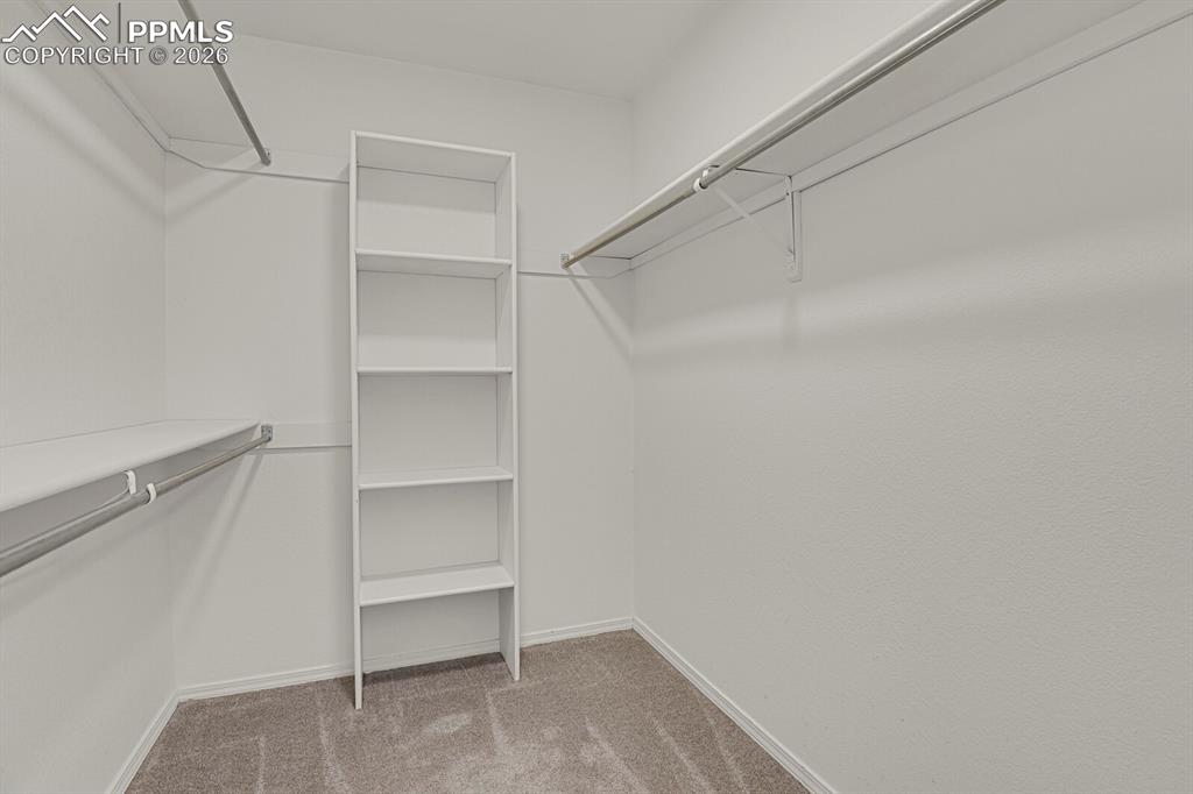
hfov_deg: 93.3
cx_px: 596
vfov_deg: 70.4
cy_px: 397
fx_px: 563
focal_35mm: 17
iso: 11400
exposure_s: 1/20
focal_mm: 17
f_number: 8
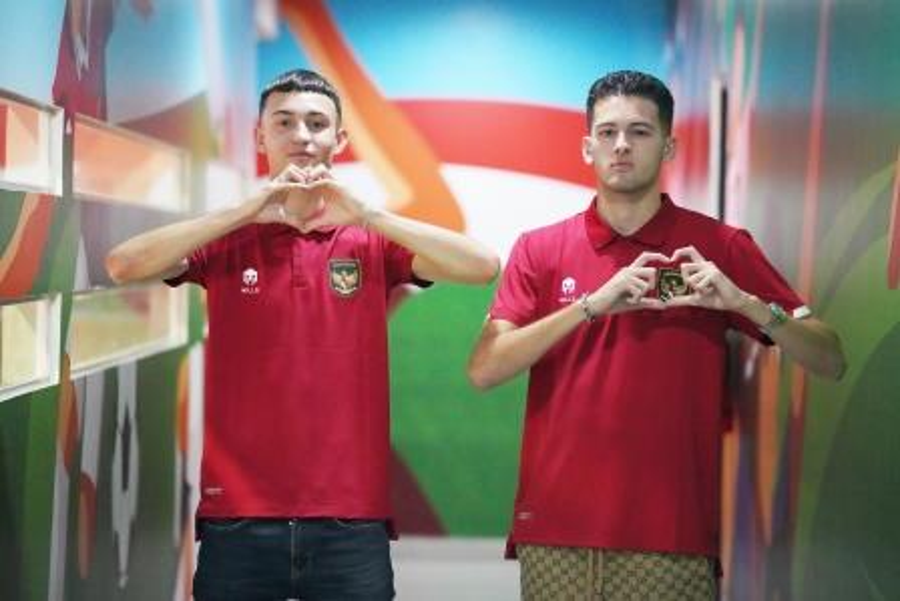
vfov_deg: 10.2
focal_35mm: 135
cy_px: 300
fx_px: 3376
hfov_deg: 15.2
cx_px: 450
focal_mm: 135
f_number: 2.8
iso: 12800
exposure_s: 1/250
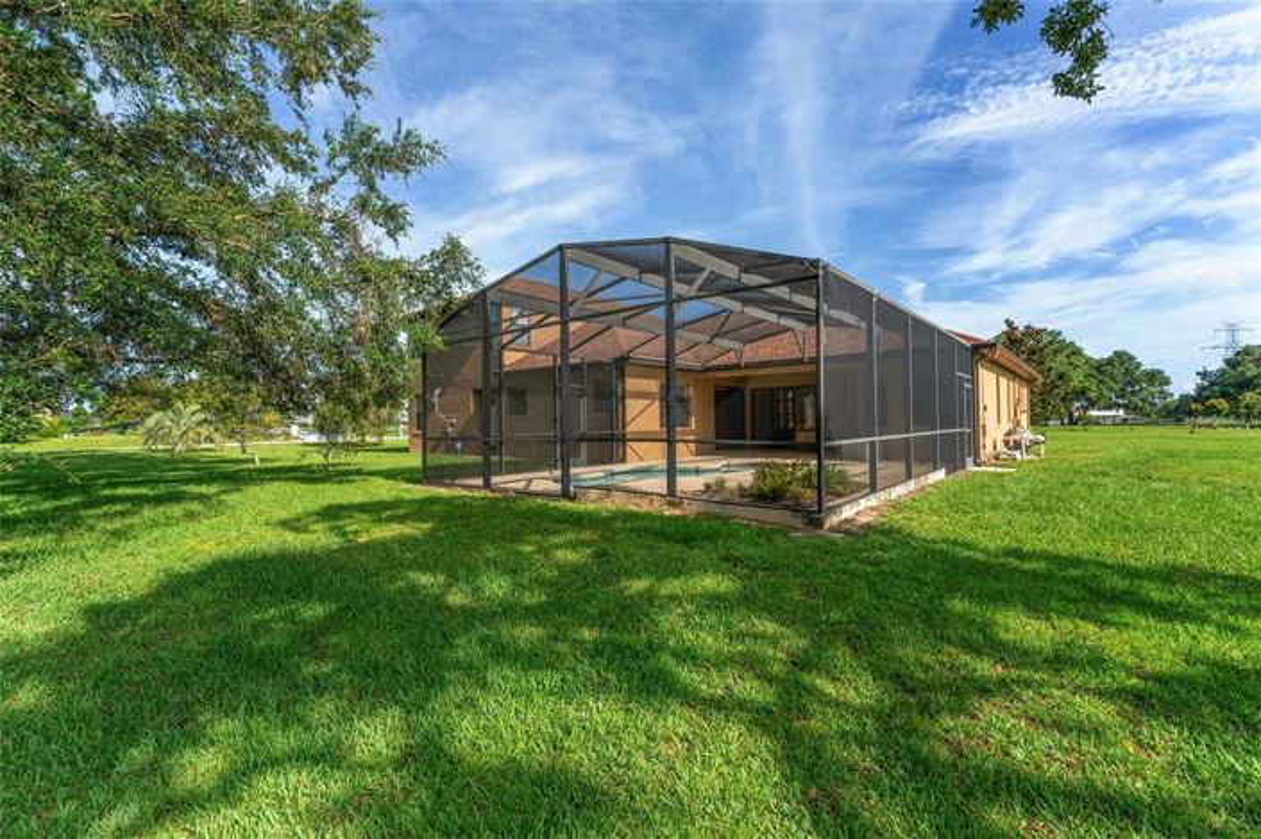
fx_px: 567
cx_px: 630
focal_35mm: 16
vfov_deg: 73.0
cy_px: 420
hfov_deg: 96.1
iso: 200
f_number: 7.1
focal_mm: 16.2
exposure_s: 1/250
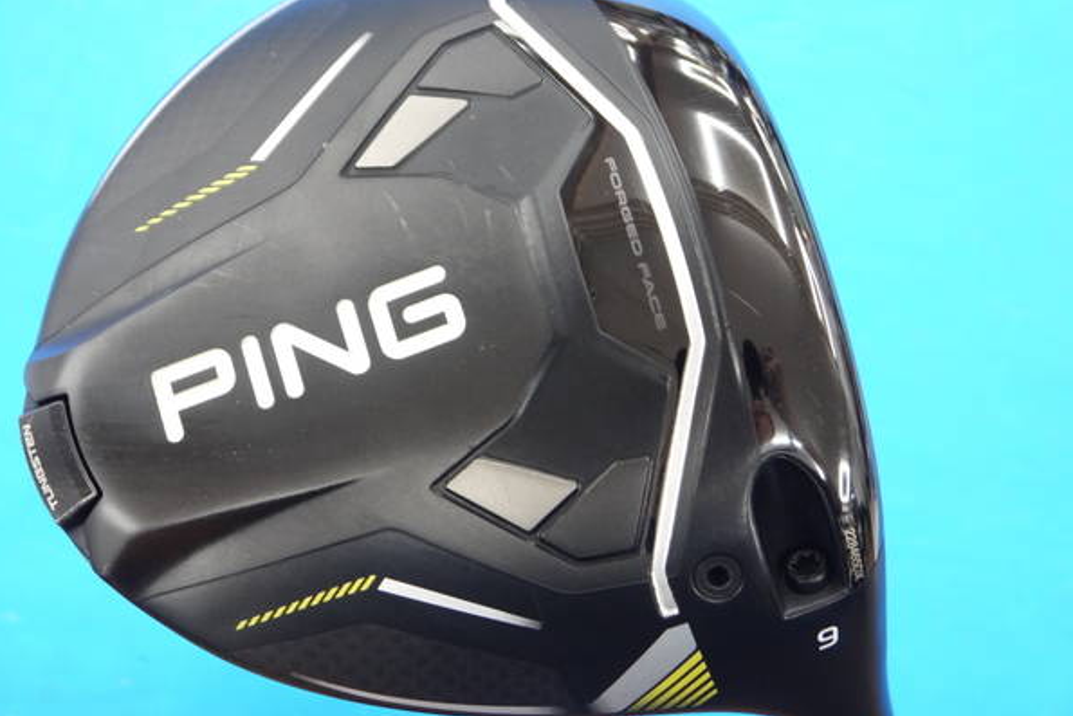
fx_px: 2802
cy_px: 343
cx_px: 510
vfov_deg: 14.6
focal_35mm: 94
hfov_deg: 21.7
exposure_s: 1/40
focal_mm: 42
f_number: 5.6
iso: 800
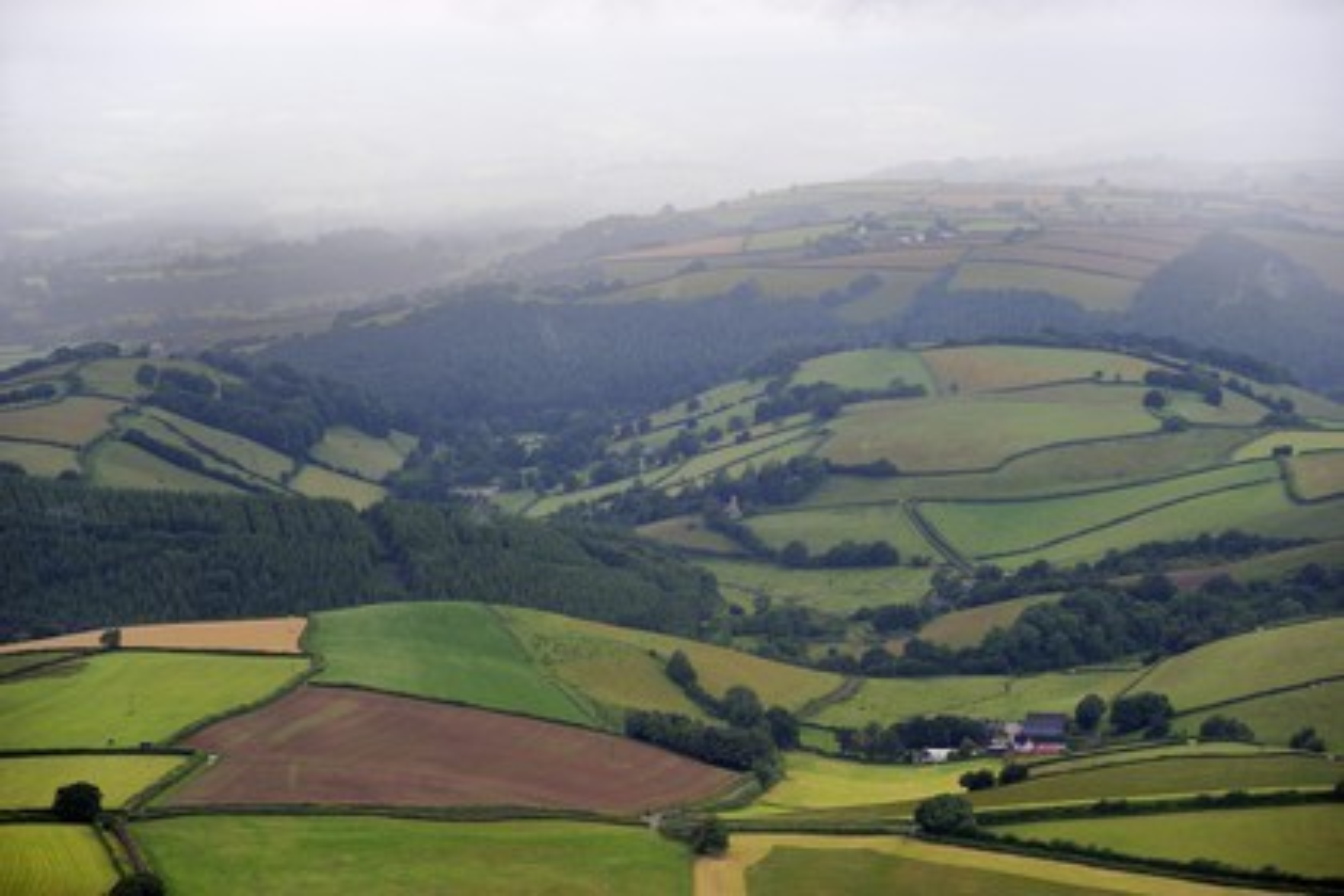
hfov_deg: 15.2
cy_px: 448
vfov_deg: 10.2
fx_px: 5040
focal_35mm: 135
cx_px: 672
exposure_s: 1/800
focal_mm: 135
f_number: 5
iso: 400
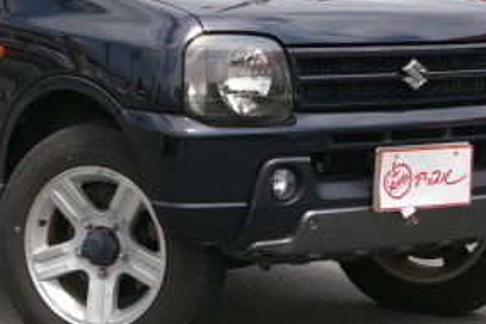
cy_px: 44
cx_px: 147
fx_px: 1728
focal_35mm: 128
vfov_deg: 10.7
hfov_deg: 16.0
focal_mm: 38
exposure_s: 1/250
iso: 200
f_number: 8
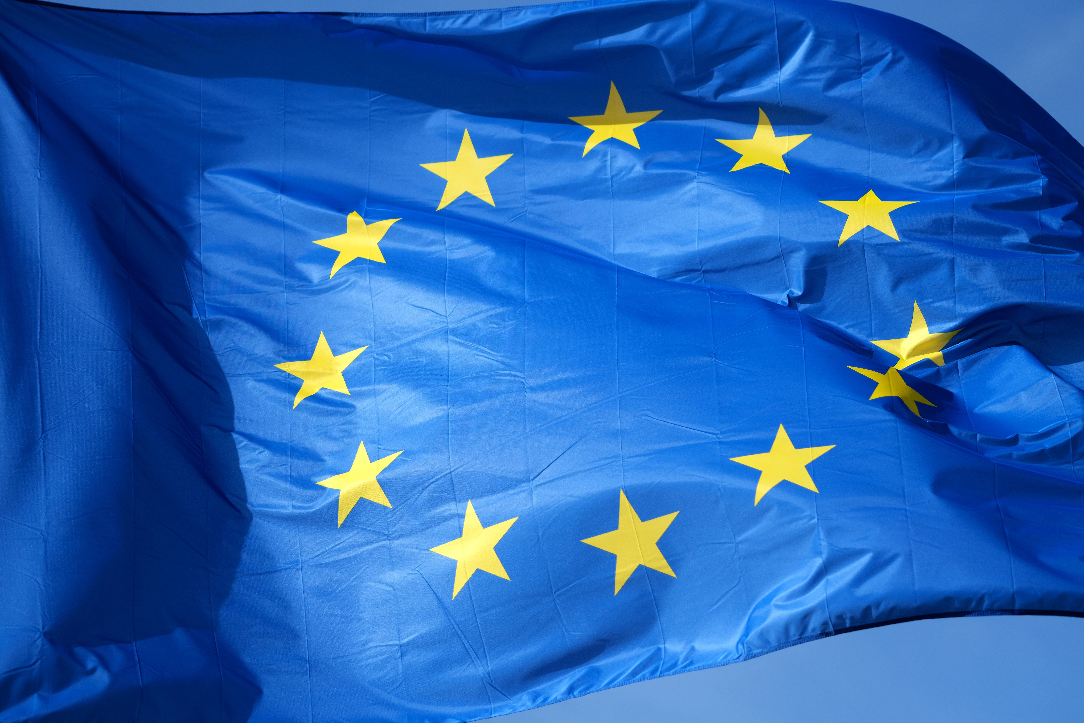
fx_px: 4065
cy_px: 362
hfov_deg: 15.2
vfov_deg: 10.2
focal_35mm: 135
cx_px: 542
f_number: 2
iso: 200
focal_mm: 90
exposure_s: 1/3500
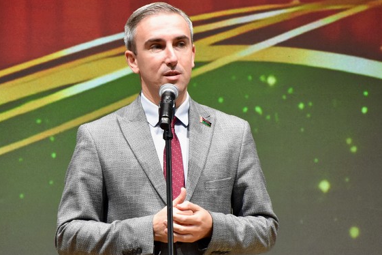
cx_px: 150
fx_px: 4064
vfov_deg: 3.6
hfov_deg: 5.4
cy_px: 141
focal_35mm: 383
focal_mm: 140
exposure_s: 1/320
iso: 1600
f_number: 5.6
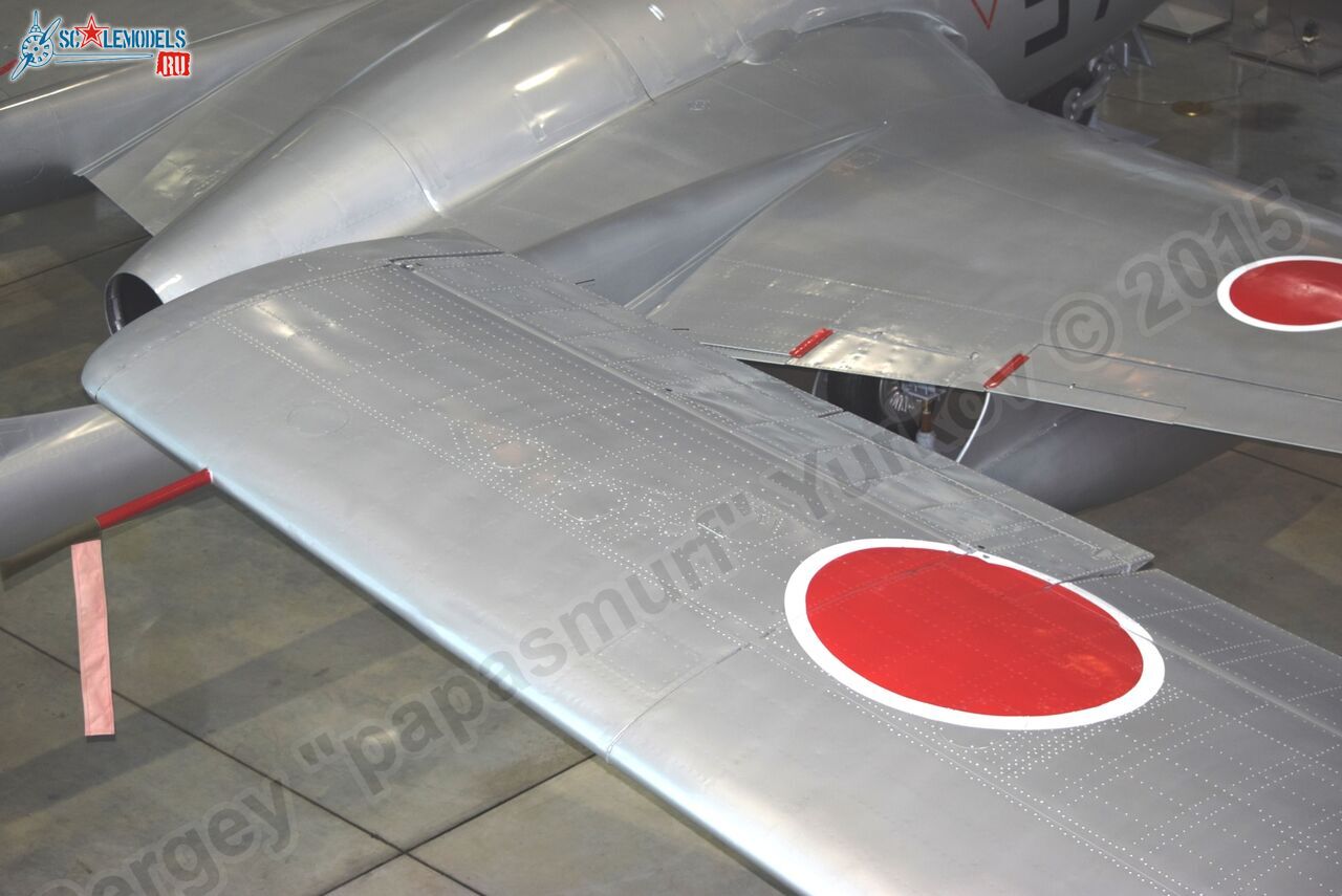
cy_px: 448
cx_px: 671
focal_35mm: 82
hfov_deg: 24.6
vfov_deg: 16.6
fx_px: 3077
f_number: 4.5
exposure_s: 1/60
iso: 400
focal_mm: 55
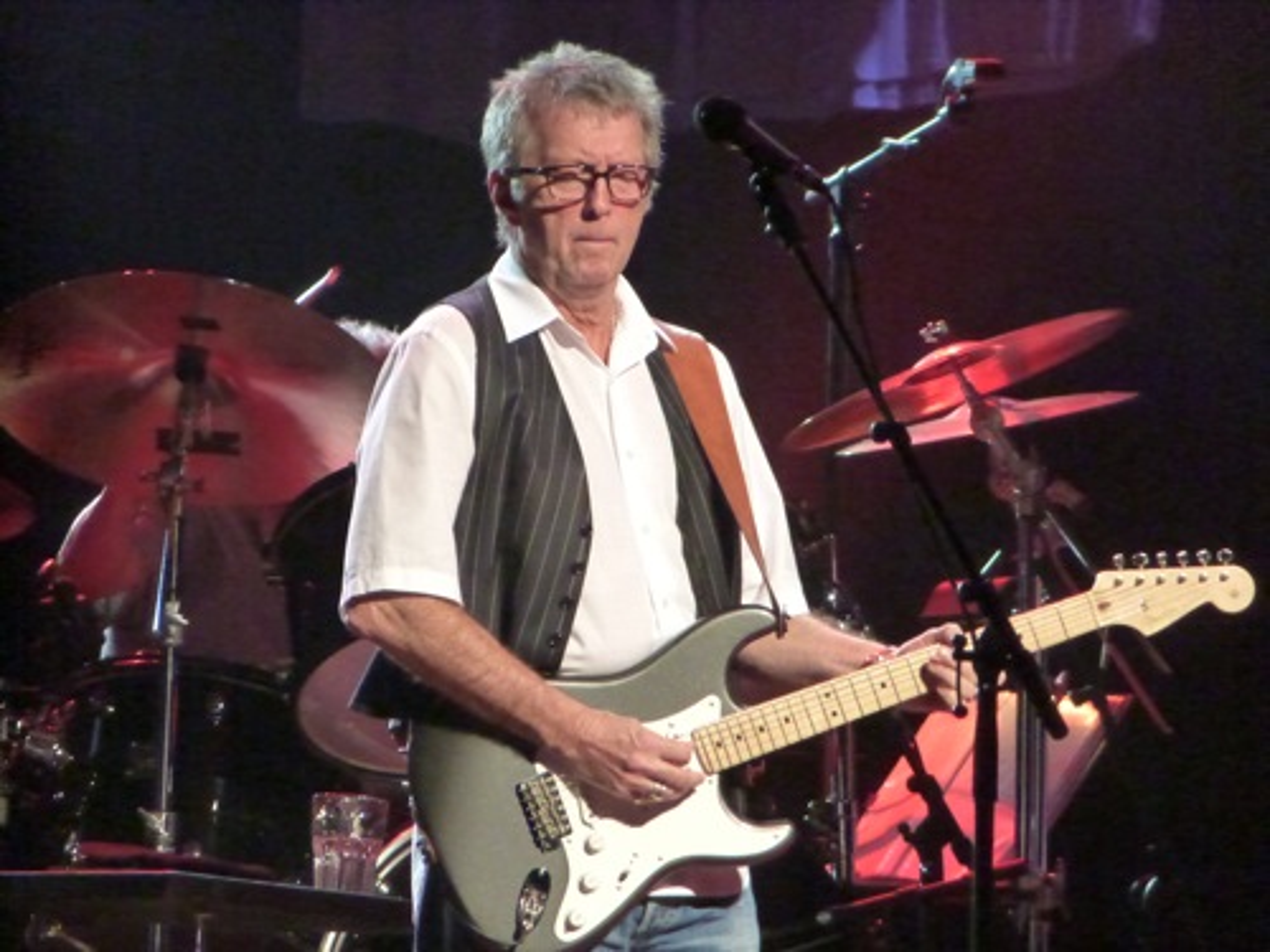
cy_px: 476
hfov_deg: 3.3
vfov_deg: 2.5
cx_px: 635
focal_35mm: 599
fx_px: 21976
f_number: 5.2
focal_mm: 107.9
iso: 1600
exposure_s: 1/160
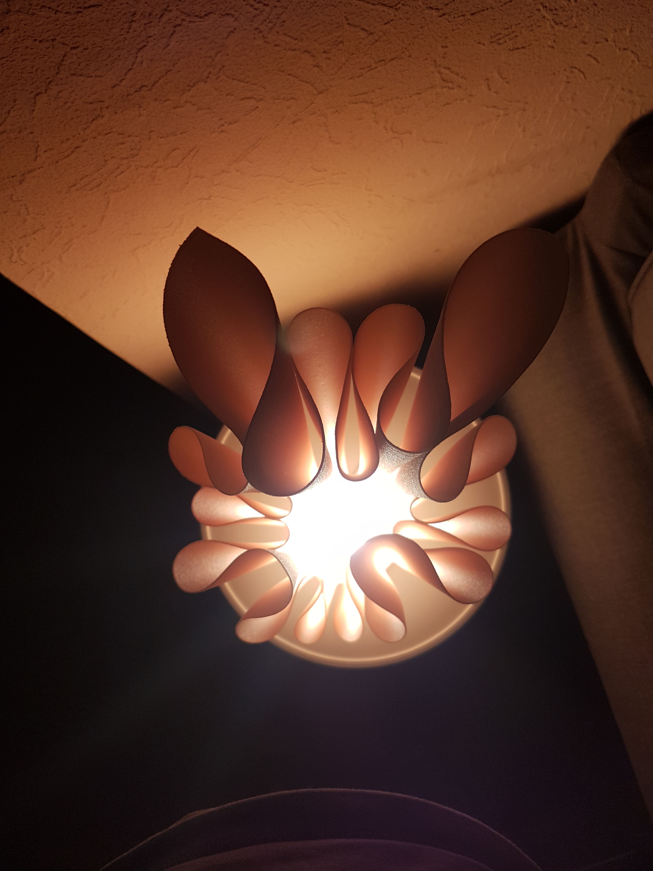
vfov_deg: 67.3
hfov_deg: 53.1
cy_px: 436
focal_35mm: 26
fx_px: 654
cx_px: 326
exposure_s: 1/50
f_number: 1.7
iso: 40
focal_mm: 4.2
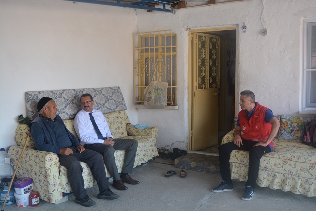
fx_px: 329
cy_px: 106
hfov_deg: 51.3
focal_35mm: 38
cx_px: 158
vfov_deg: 35.5
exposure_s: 1/125
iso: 400
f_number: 5.6
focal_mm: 25
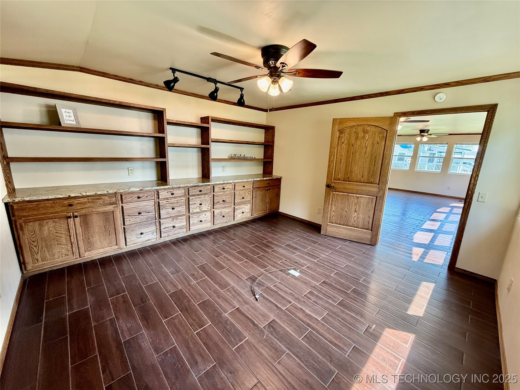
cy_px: 195
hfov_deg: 102.1
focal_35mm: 14
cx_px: 260
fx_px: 210
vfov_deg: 85.7
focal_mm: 2.22
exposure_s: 1/120
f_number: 2.2
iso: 400
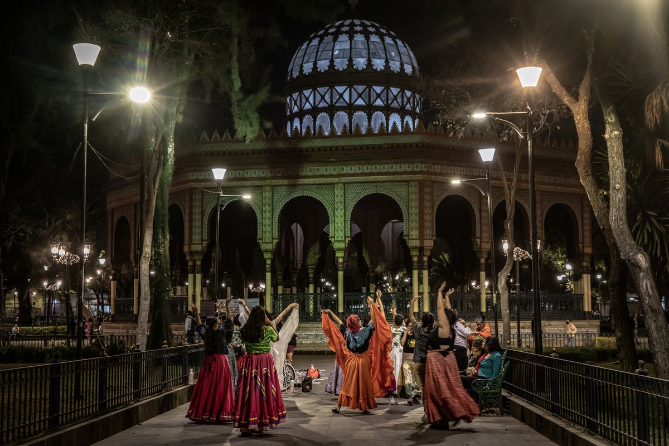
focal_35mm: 43
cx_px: 334
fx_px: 799
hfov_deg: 45.4
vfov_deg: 31.2
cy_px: 223
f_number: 6.3
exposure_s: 1/40
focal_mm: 43
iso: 4000
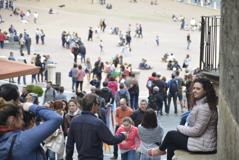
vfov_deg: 13.1
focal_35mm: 105
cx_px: 120
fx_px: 697
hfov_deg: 19.4
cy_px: 80
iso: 100
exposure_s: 1/50
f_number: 4.5
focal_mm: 105
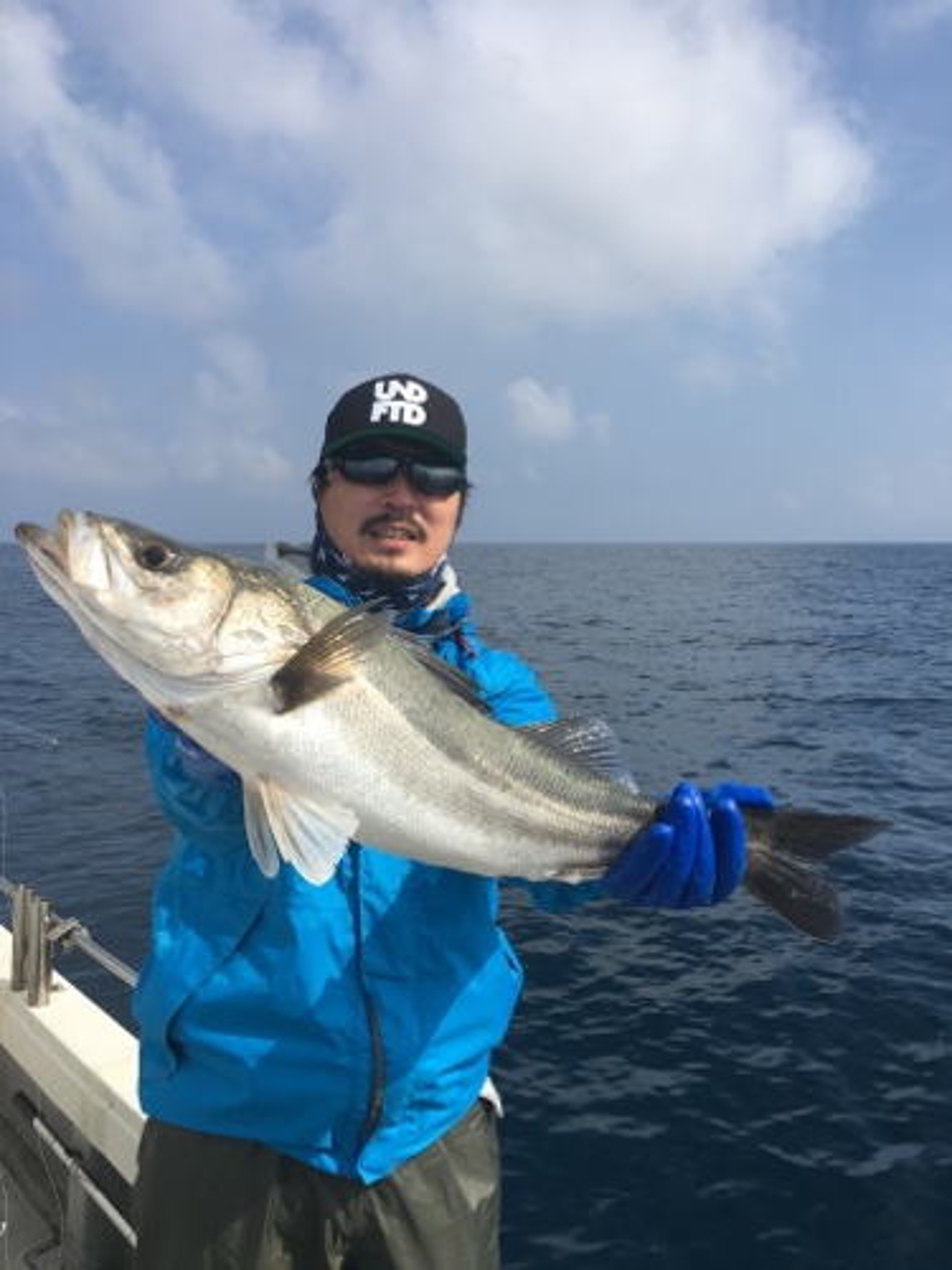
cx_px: 476
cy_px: 635
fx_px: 1063
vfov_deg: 61.7
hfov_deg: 48.2
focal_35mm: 29
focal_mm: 4.15
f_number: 2.2
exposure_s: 1/2137
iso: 25
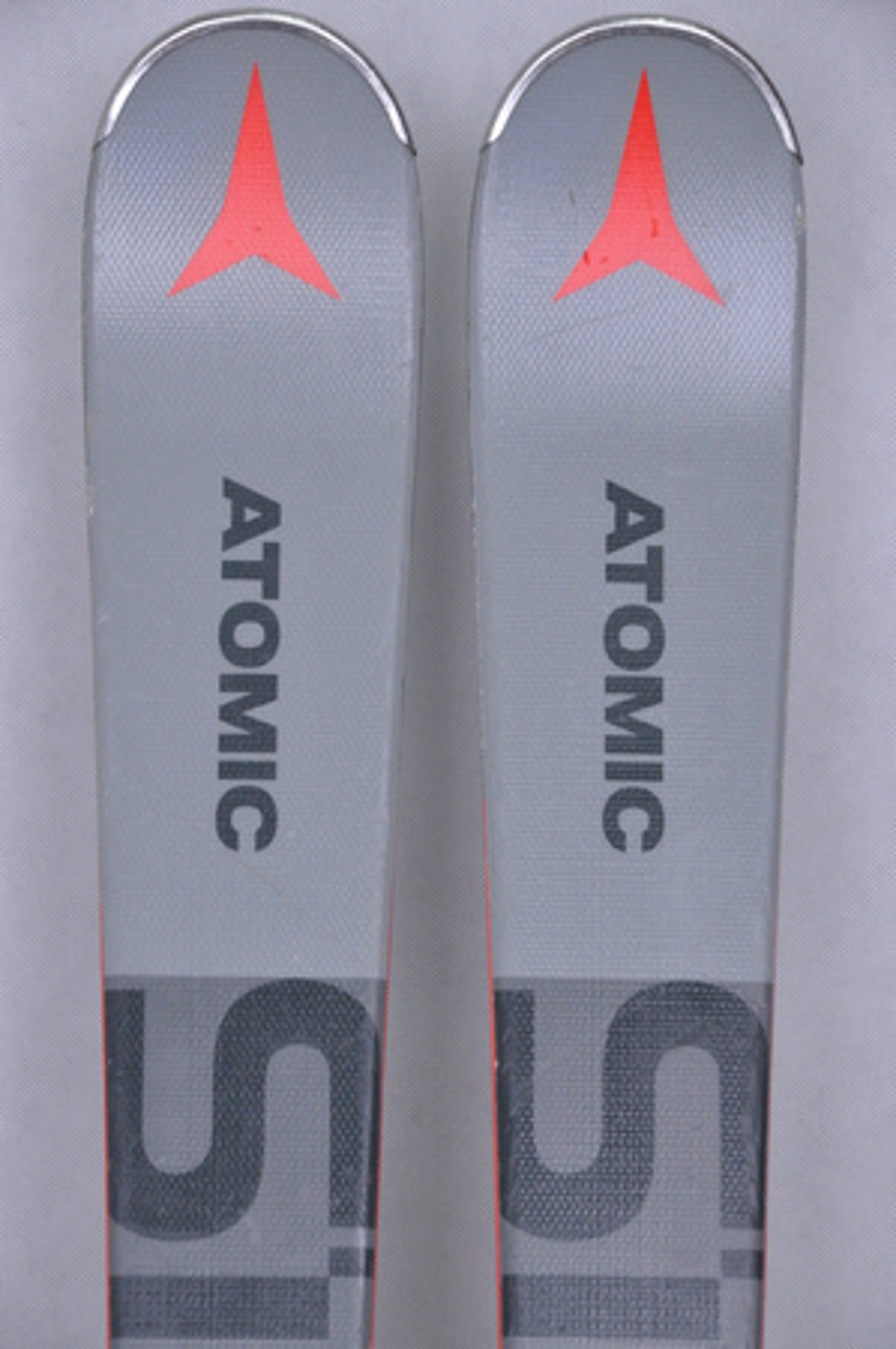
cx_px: 448
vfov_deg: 13.1
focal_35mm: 158
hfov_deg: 8.7
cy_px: 674
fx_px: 5893
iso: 3200
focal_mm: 105
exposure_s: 1/125
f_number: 8
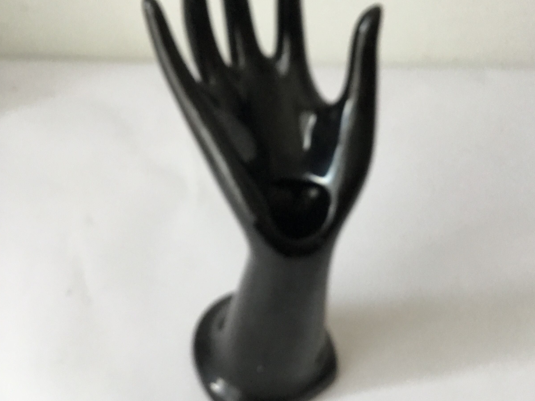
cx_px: 269
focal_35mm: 42
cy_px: 190
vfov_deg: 34.3
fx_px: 649
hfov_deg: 44.8
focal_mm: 3.3
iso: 125
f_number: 2.4
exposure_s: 1/33
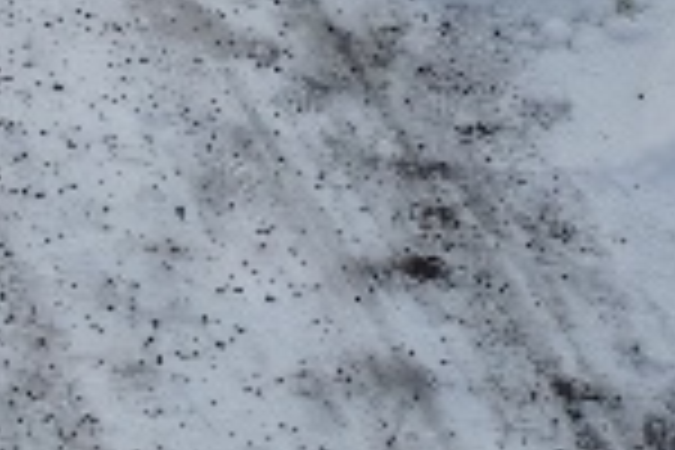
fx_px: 2175
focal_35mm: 116
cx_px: -346
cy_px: -425
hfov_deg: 16.1
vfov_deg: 10.9
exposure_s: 1/250
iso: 100
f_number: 5.6
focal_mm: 4.8
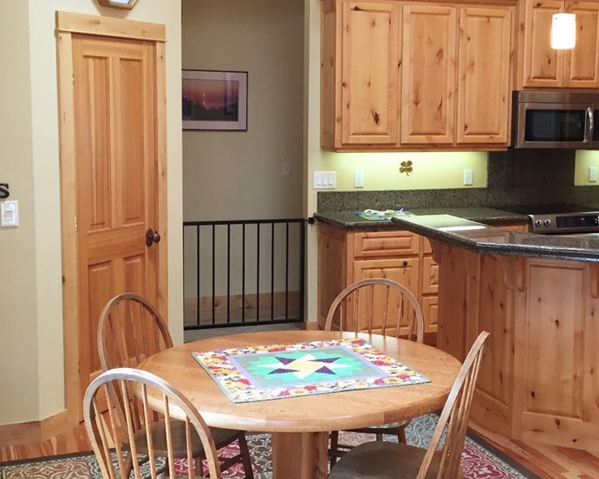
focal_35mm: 55
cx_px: 372
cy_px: 217
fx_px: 975
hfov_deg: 34.0
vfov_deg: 27.6
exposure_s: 1/30
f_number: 2.2
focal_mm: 4.15
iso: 64
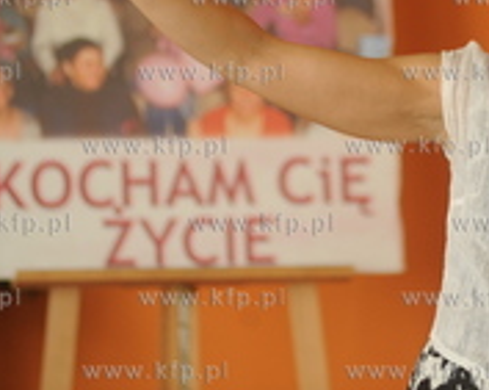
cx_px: 359
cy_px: 33
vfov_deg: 4.7
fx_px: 4754
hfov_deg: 5.9
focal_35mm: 329
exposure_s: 1/60
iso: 800
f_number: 2.8
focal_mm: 155
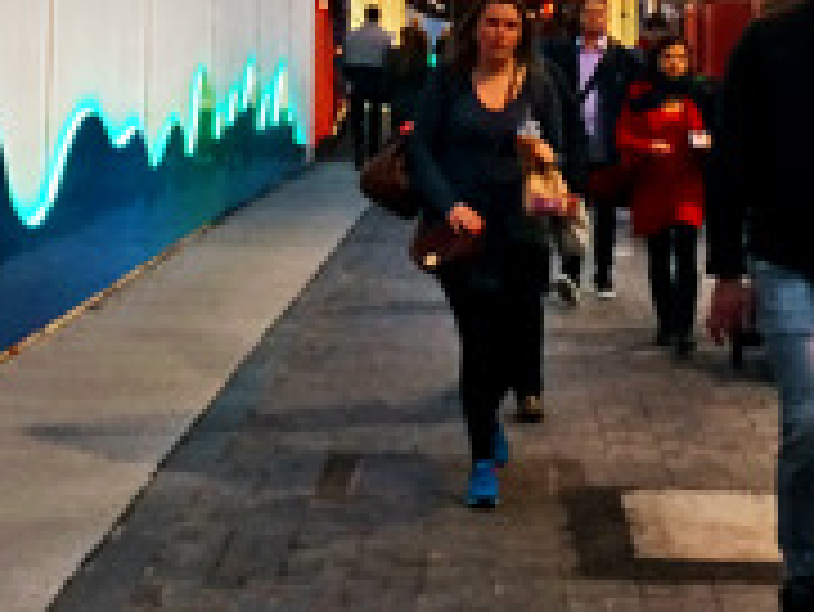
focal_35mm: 109
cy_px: -194
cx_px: 256
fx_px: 2565
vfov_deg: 13.1
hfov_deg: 18.0
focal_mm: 4.15
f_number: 2.2
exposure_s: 1/33
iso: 50
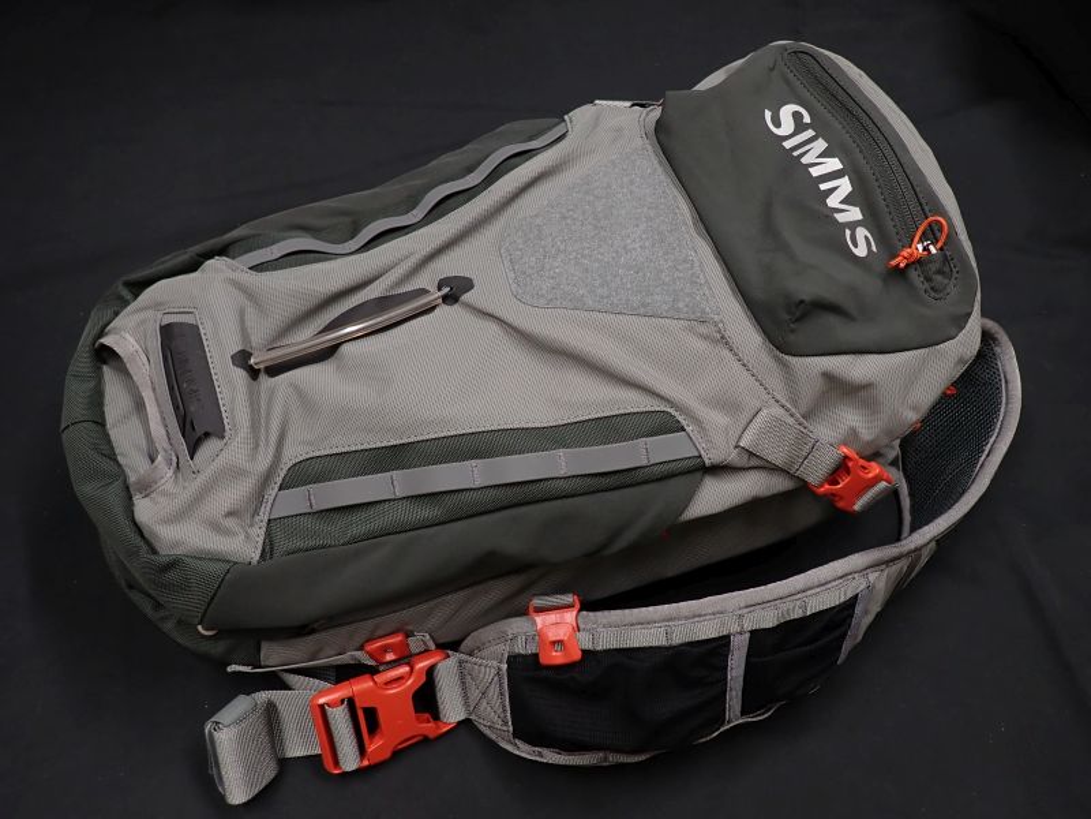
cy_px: 410
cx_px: 546
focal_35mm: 25
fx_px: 788
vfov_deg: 54.9
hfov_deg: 69.4
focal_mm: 4.5
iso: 160
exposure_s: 1/60
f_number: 2
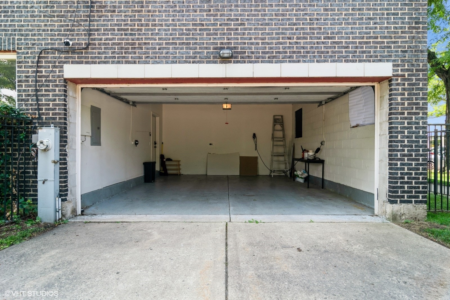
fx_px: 225
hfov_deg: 90.0
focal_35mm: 18
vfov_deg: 67.4
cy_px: 150
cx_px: 225
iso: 200
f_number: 8
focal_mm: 12
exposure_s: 1/60
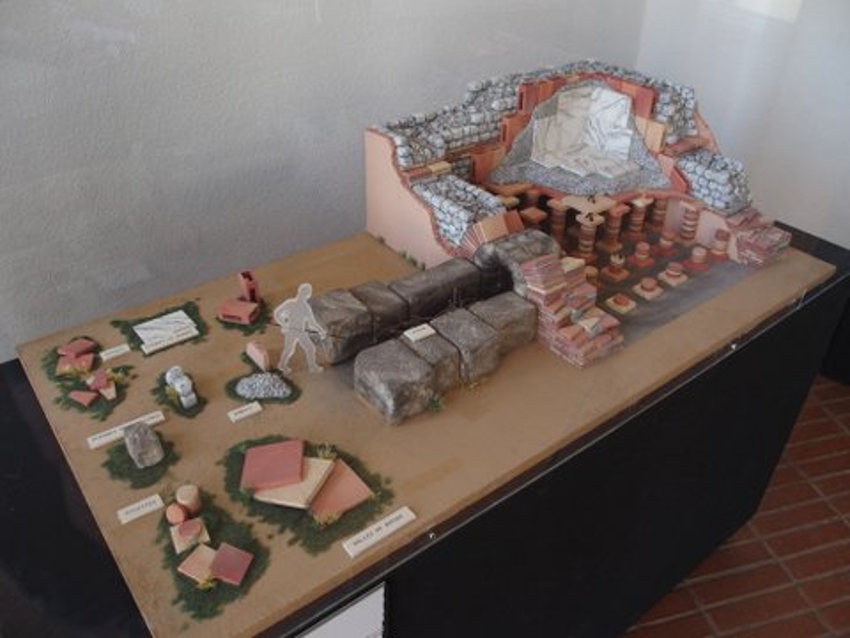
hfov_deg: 63.4
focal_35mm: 28
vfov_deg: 49.7
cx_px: 425
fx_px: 688
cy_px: 319
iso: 160
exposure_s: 1/60
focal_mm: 6
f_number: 2.8
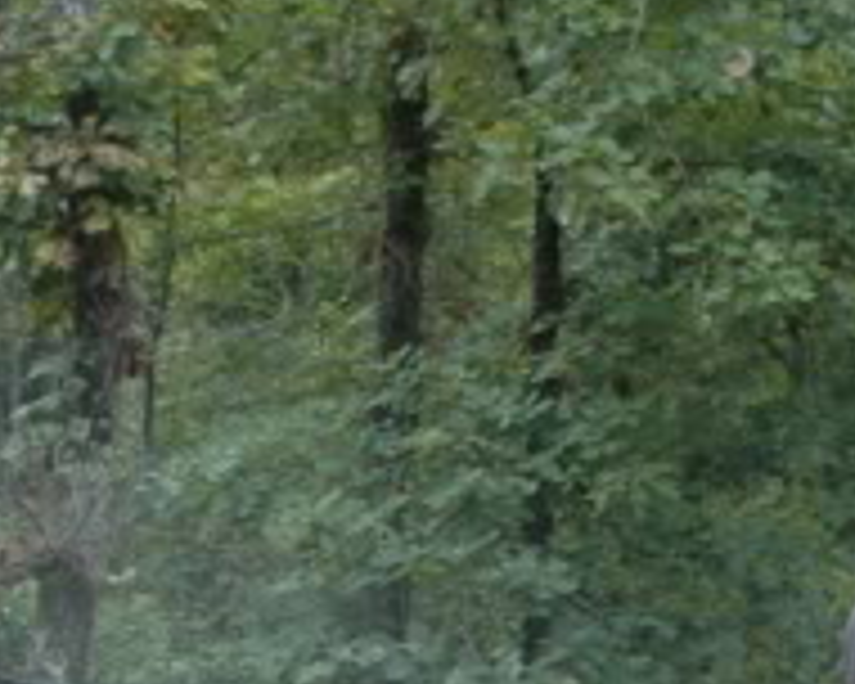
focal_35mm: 183
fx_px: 4630
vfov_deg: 8.3
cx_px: 673
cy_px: 956
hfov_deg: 10.5
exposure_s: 1/125
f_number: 5.6
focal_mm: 31
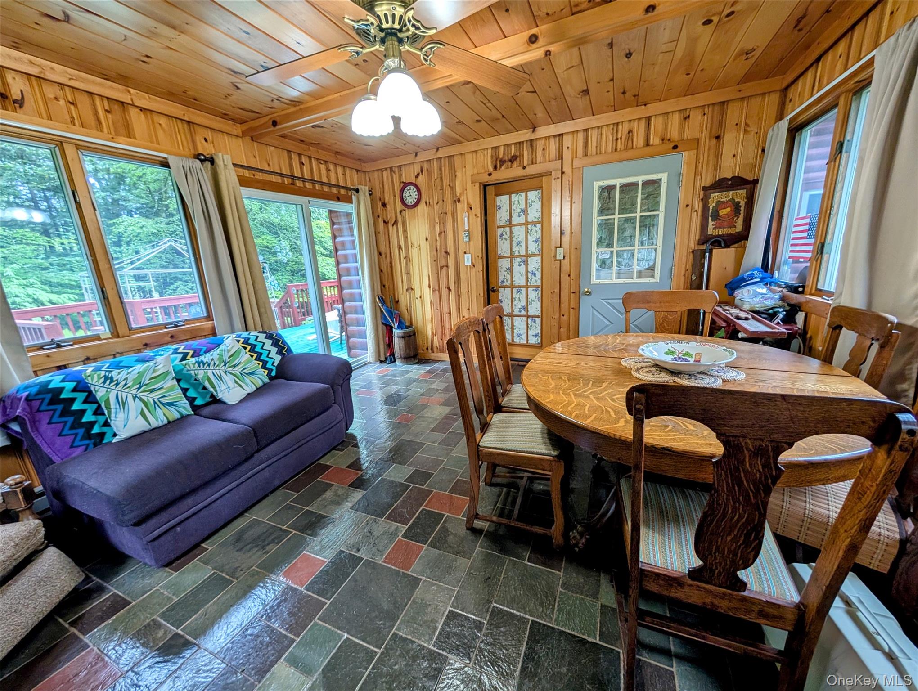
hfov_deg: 110.5
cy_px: 346
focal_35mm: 12
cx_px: 459
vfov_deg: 94.6
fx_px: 319
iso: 138
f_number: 1.7
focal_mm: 2.02
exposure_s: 1/40
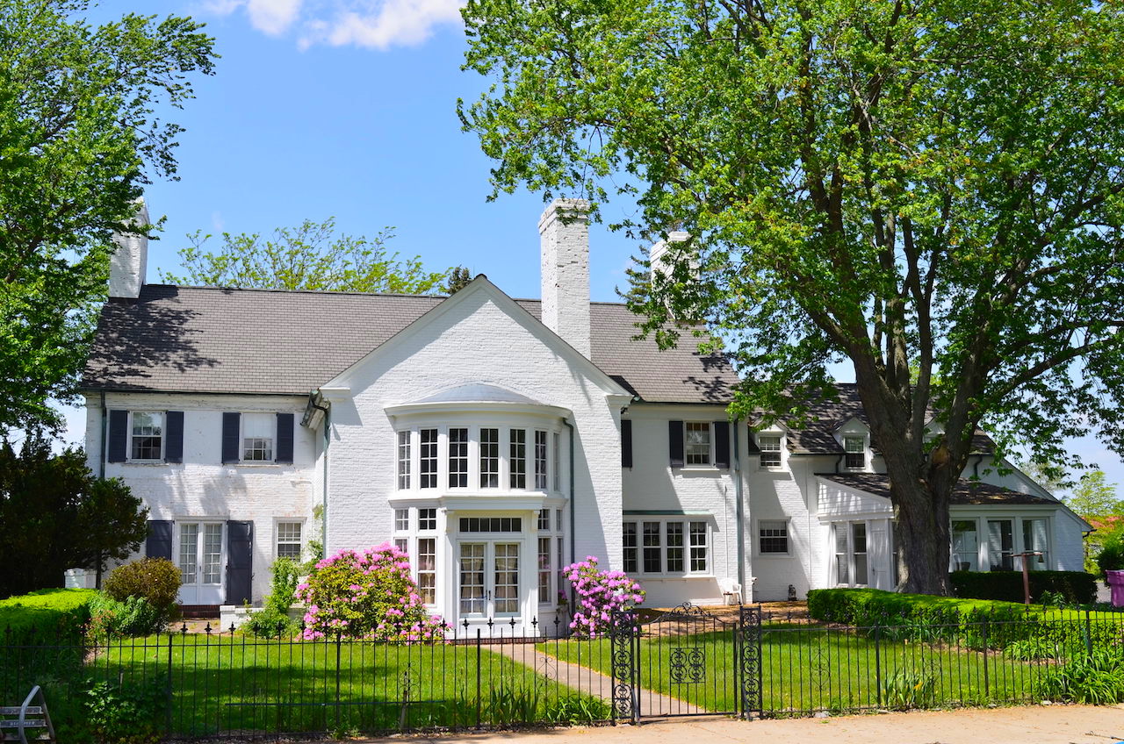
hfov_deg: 49.6
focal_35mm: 39
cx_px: 562
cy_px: 372
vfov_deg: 34.1
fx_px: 1215
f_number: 10
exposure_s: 1/320
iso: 200
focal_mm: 26
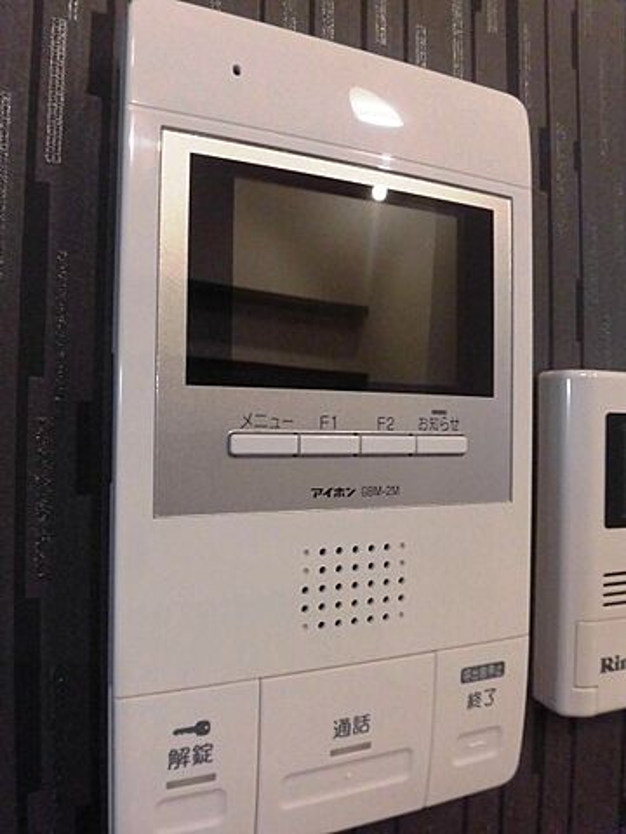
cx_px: 313
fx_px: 579
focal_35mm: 24
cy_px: 417
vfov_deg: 71.6
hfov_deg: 56.8
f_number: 3.1
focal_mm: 4.3
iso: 320
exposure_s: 1/30
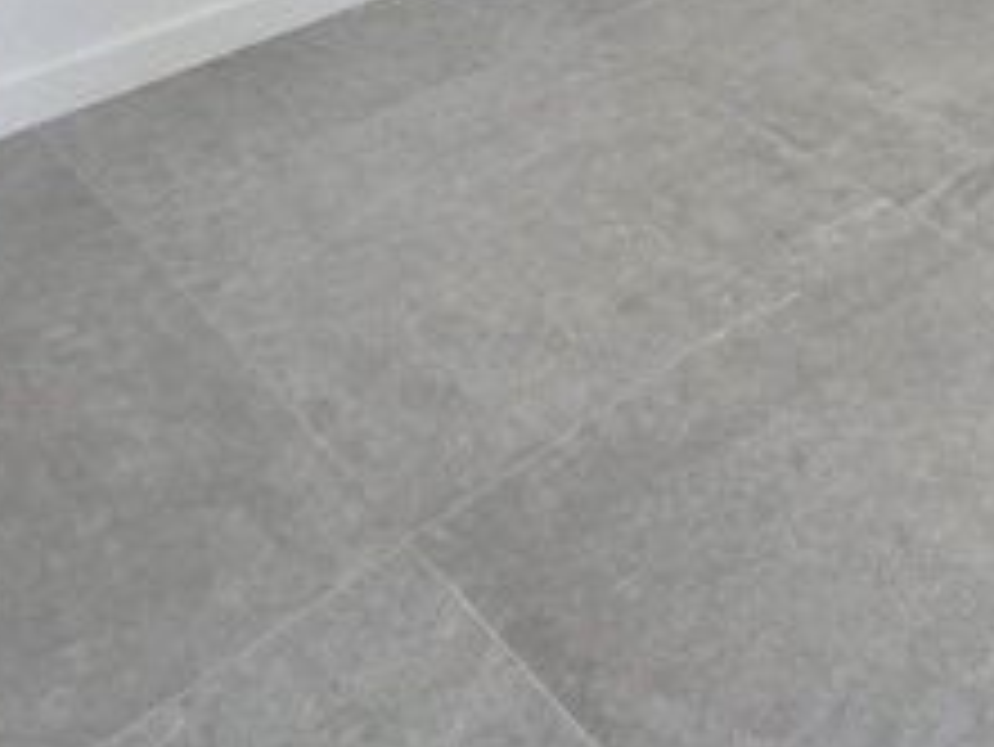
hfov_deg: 38.1
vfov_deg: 21.7
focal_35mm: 47
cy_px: -549
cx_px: 868
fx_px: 1350
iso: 640
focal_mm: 2.2
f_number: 2.2
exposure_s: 1/100
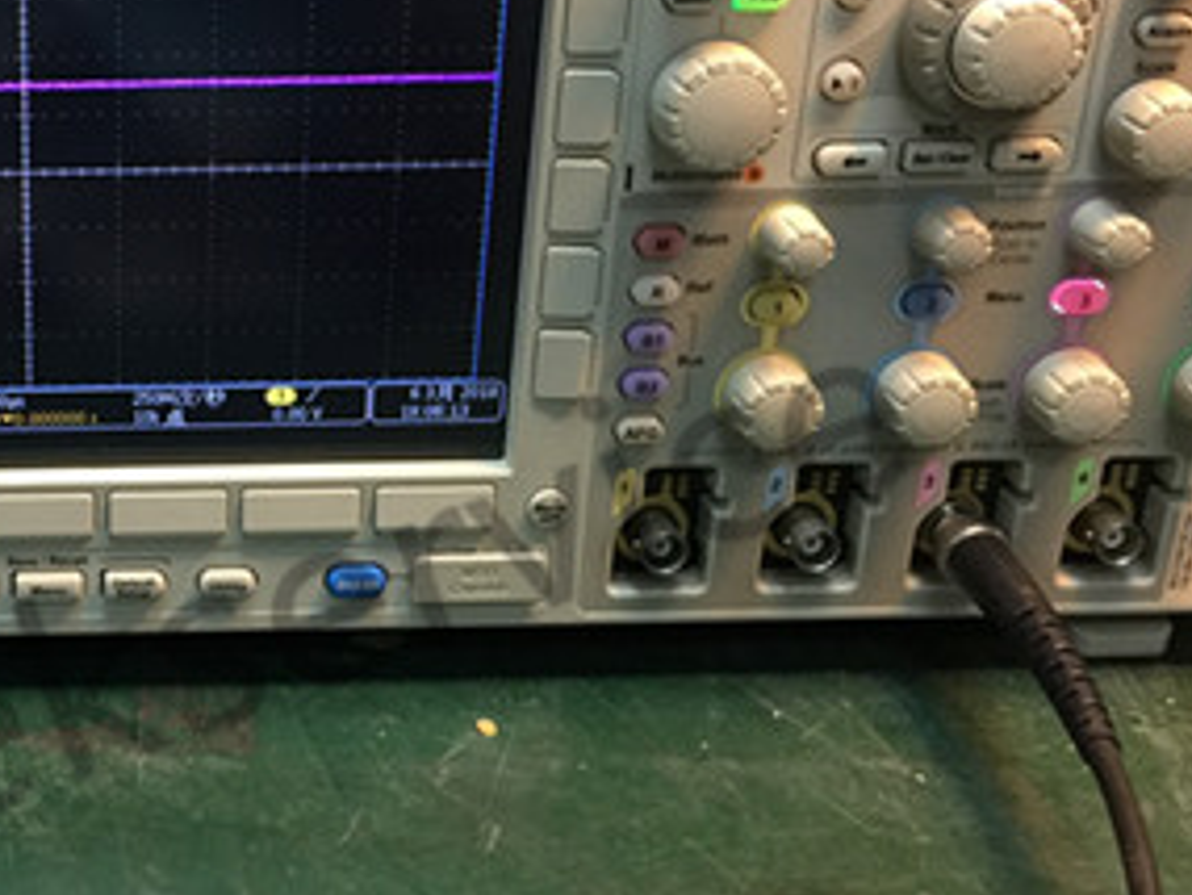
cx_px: 25
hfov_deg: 29.7
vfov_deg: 24.0
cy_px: 473
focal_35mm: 61
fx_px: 2101
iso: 80
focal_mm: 4.15
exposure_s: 1/17
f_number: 2.2
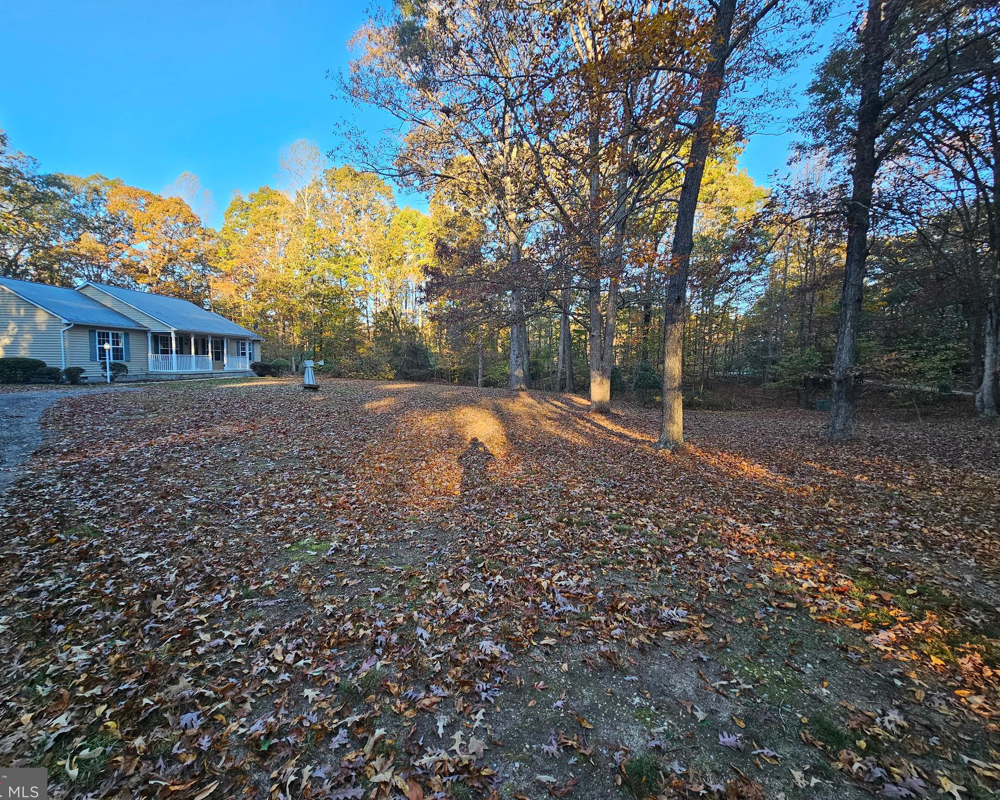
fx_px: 414
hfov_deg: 100.5
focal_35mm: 14
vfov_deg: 88.0
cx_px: 464
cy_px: 398
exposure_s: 1/241
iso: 64
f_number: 2.2
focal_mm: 2.2
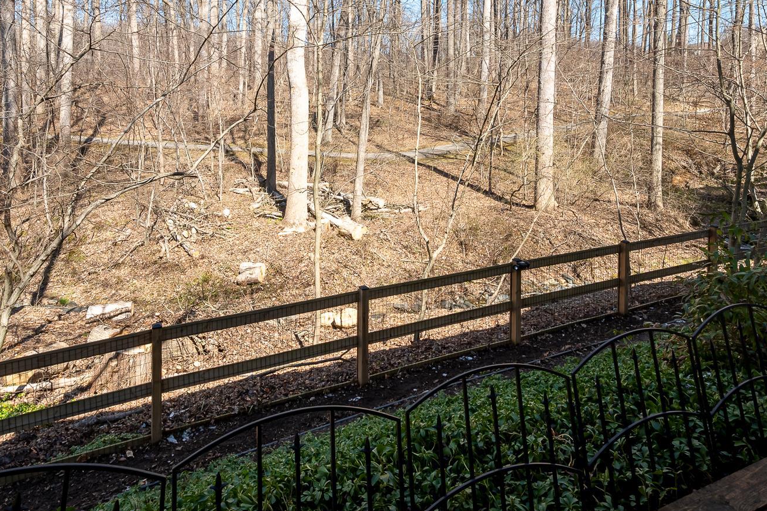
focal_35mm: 25
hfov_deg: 71.5
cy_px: 122
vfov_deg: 49.1
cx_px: 361
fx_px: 532
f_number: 16
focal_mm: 16
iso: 320
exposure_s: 1/160
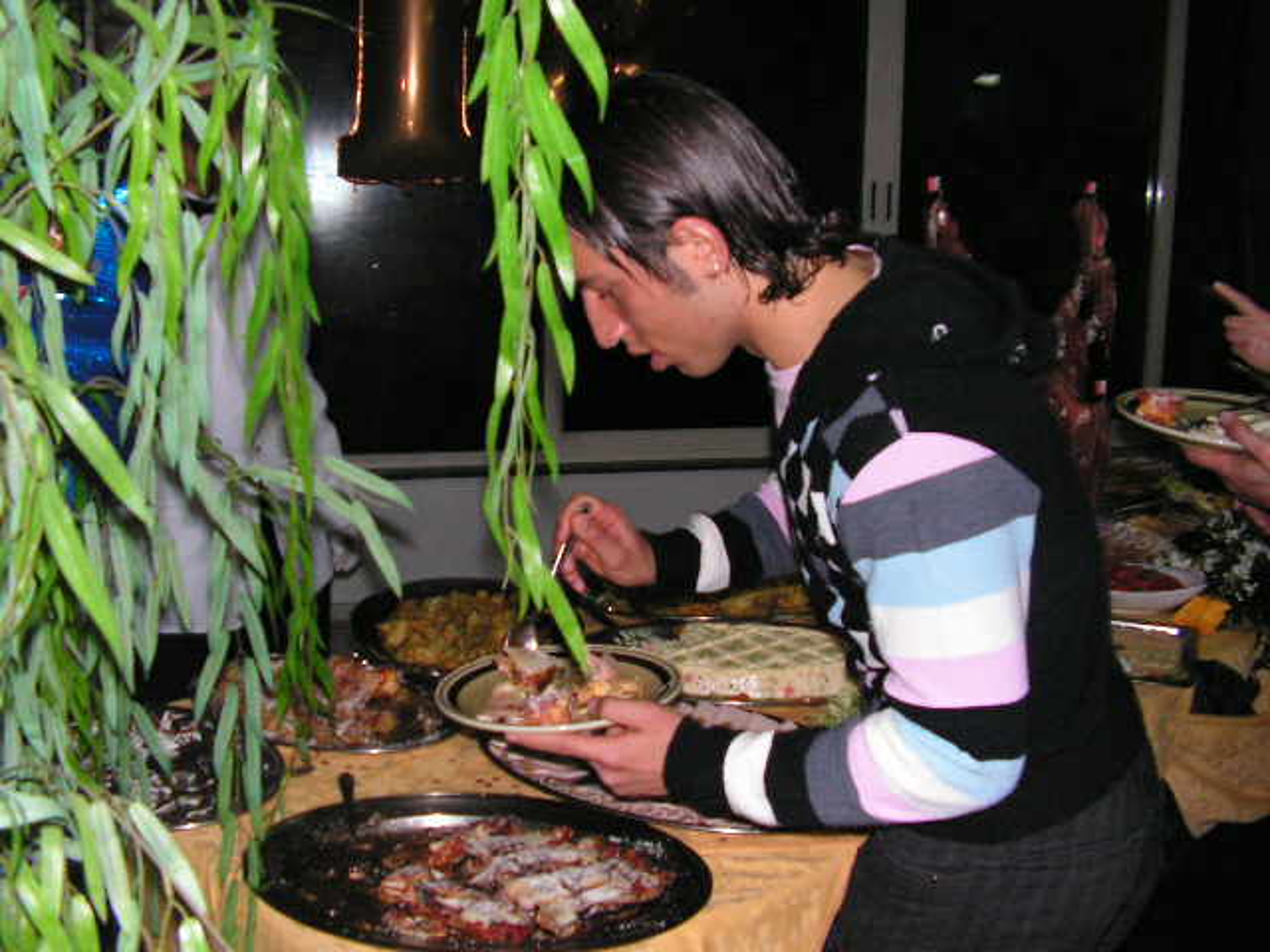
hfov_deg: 51.4
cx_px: 635
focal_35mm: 36
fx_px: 1321
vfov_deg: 39.7
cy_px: 476
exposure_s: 1/40
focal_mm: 6
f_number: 3.2
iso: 200
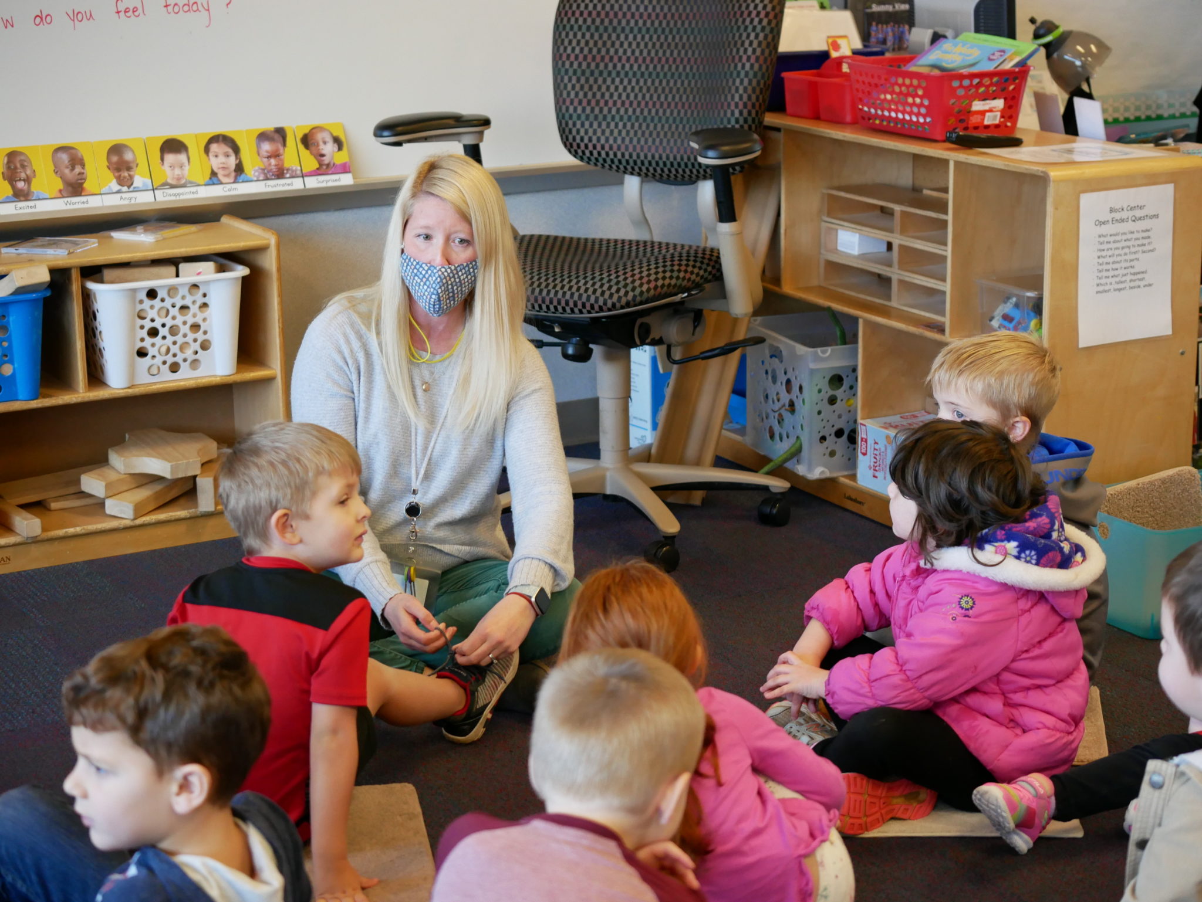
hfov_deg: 27.8
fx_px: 2432
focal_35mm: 70
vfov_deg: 21.0
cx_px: 601
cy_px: 451
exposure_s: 1/80
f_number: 2.8
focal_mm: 35
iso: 1000
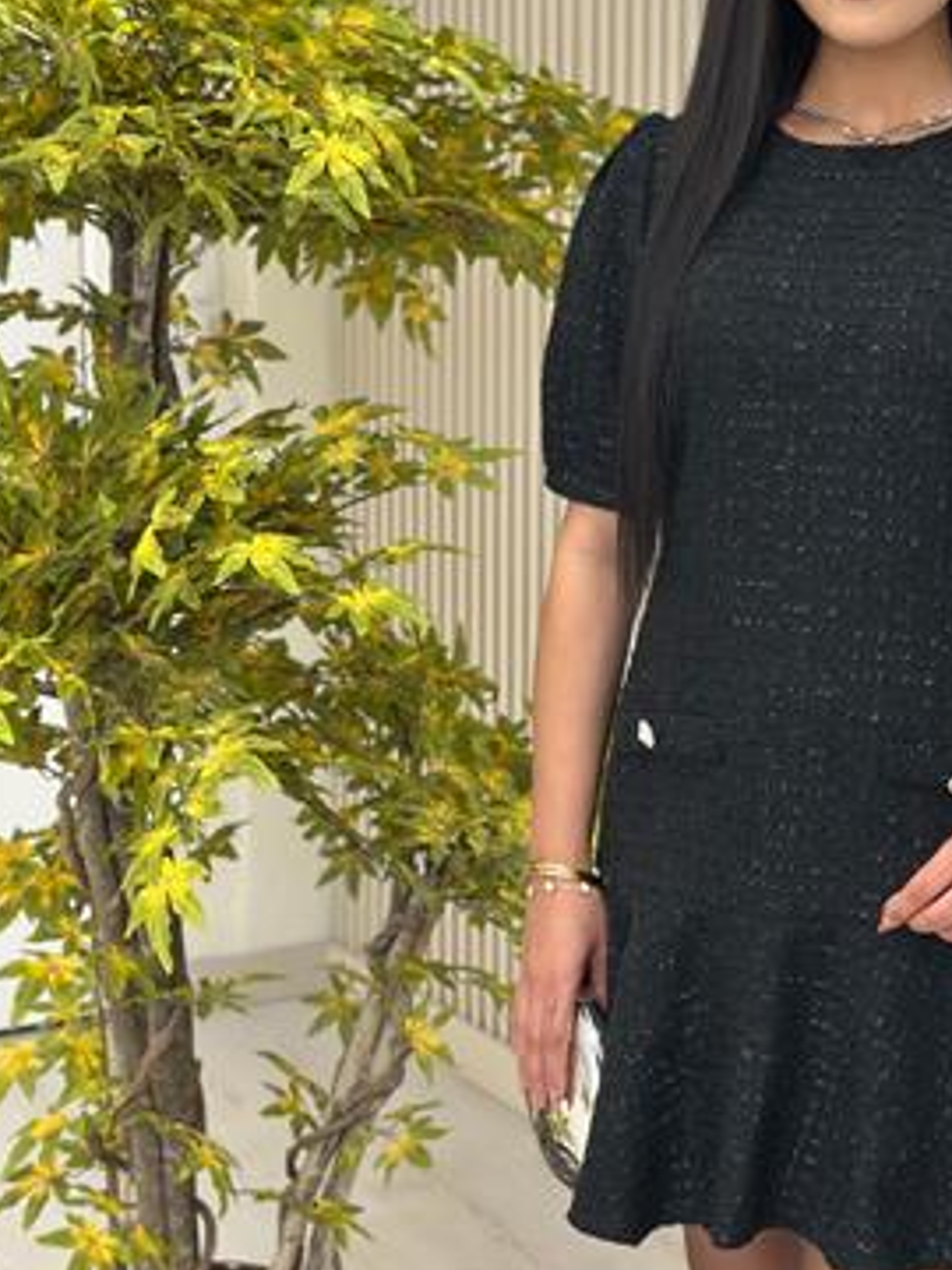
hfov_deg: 20.6
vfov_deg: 27.3
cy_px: 471
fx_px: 2603
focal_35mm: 71
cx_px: 681
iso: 80
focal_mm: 6.86
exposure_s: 1/100
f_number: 1.78
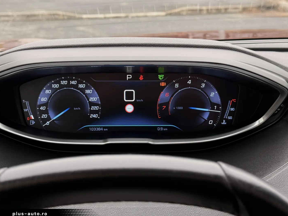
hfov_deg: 38.9
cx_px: 145
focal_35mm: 49
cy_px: 109
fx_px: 408
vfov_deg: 29.7
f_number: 1.78
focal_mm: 6.76
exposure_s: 1/198
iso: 64
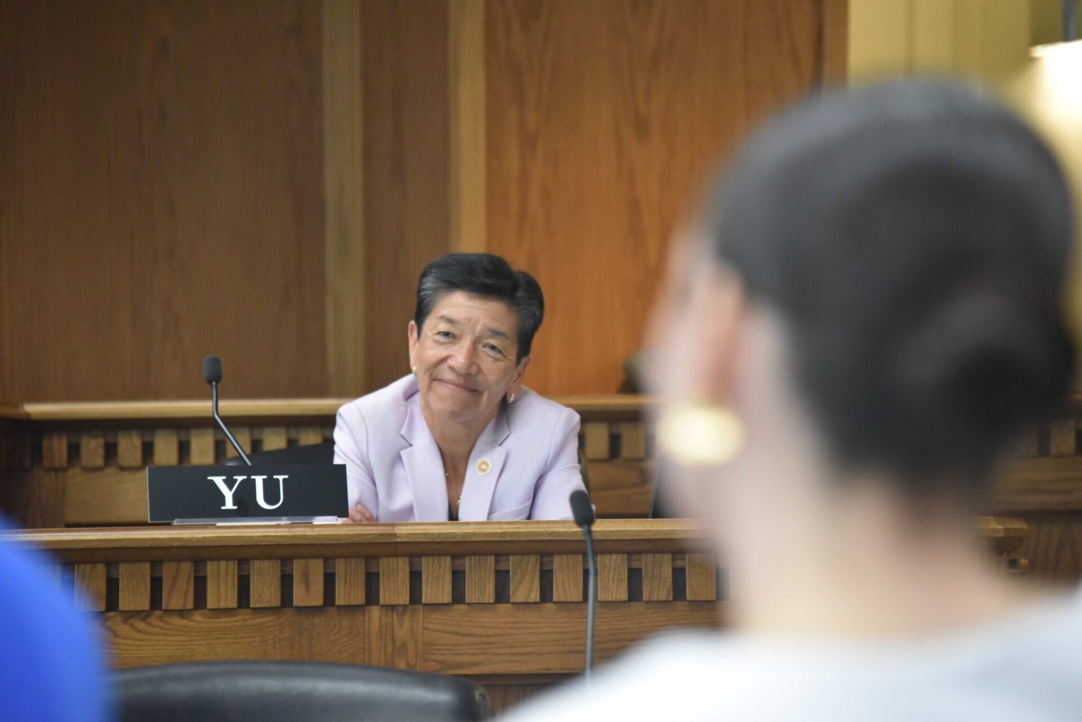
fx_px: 6916
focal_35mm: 230
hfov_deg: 8.9
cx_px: 541
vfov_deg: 6.0
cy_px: 361
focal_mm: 230
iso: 6400
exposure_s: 1/60
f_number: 5.6
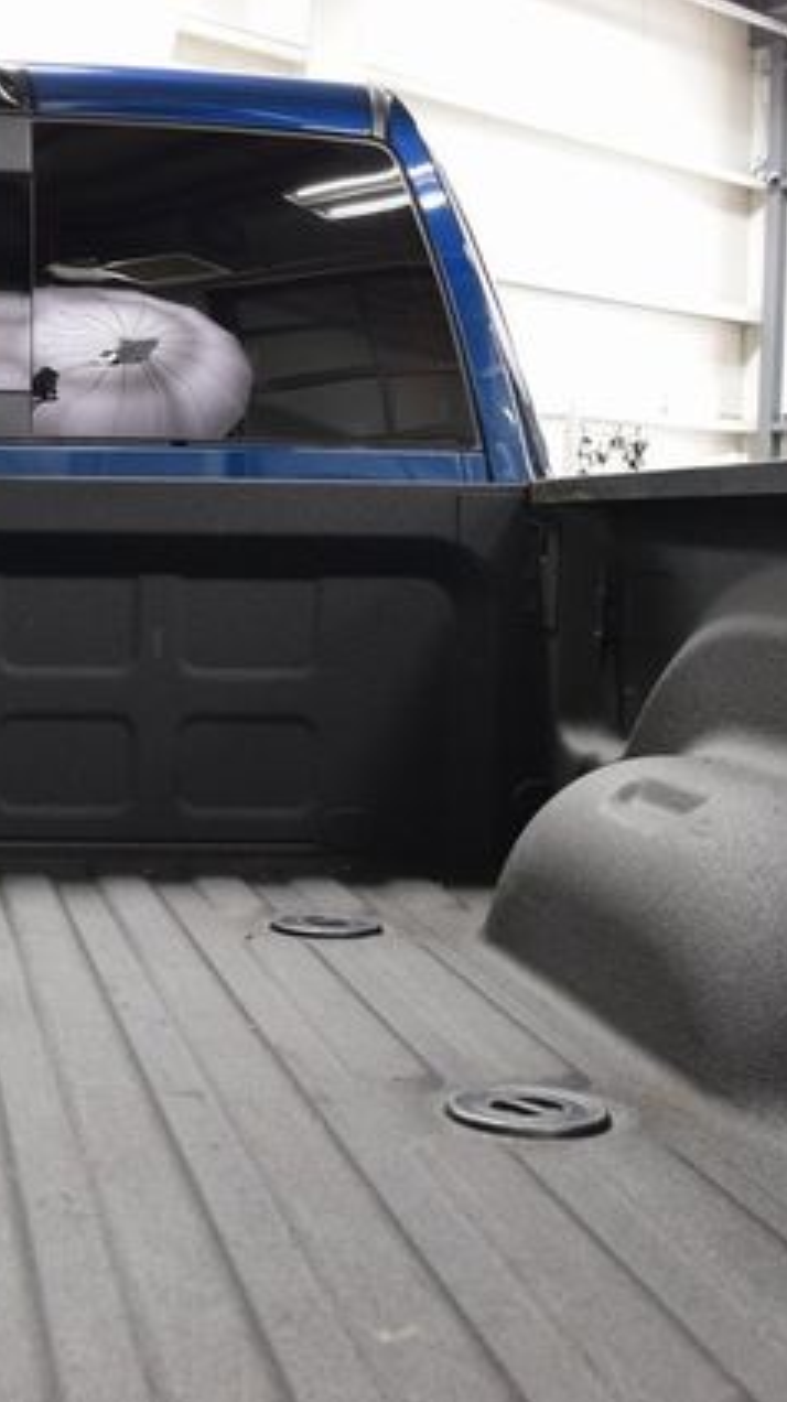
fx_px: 2118
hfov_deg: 20.0
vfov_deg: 36.6
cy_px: 703
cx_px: -99
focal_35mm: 57
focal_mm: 24
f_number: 6.3
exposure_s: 1/15
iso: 1000
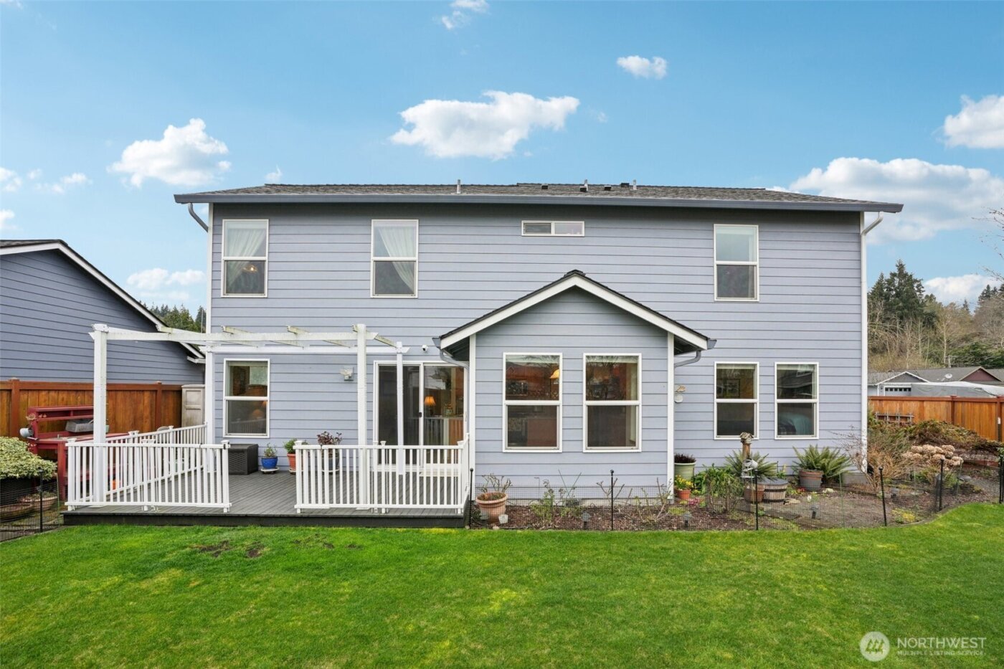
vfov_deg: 73.7
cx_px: 502
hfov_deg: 96.7
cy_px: 334
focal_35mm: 16
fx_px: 446
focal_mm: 16
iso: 100
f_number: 11
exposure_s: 1/30
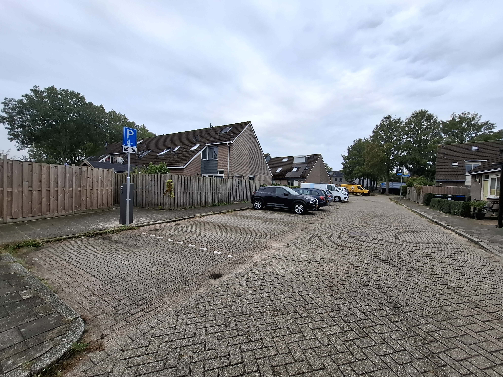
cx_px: 252
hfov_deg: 106.2
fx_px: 189
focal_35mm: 13
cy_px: 188
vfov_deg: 89.9
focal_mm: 1.7
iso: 40
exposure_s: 1/188
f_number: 2.2
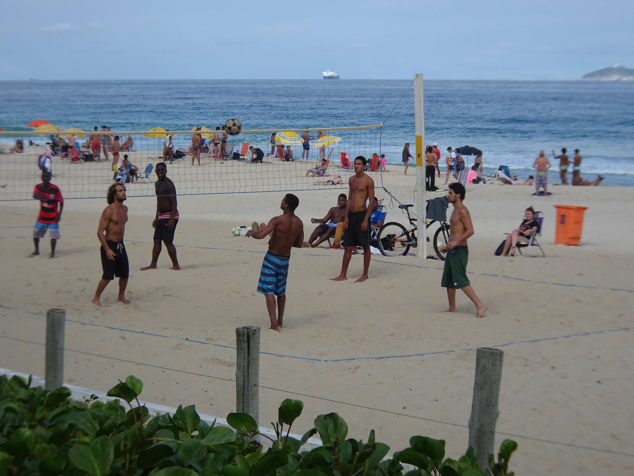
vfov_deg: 17.4
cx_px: 317
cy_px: 238
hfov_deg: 23.0
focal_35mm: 85
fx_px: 1557
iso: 80
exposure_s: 1/500
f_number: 5
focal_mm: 14.54
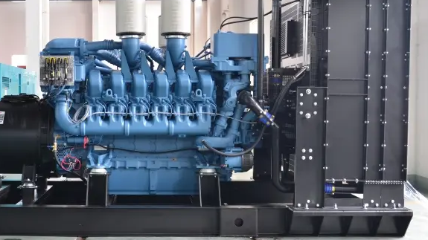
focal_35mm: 48
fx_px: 545
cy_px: 111
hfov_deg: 42.4
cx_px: 145
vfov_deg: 24.9
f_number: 3.8
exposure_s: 1/2
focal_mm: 22
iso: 250
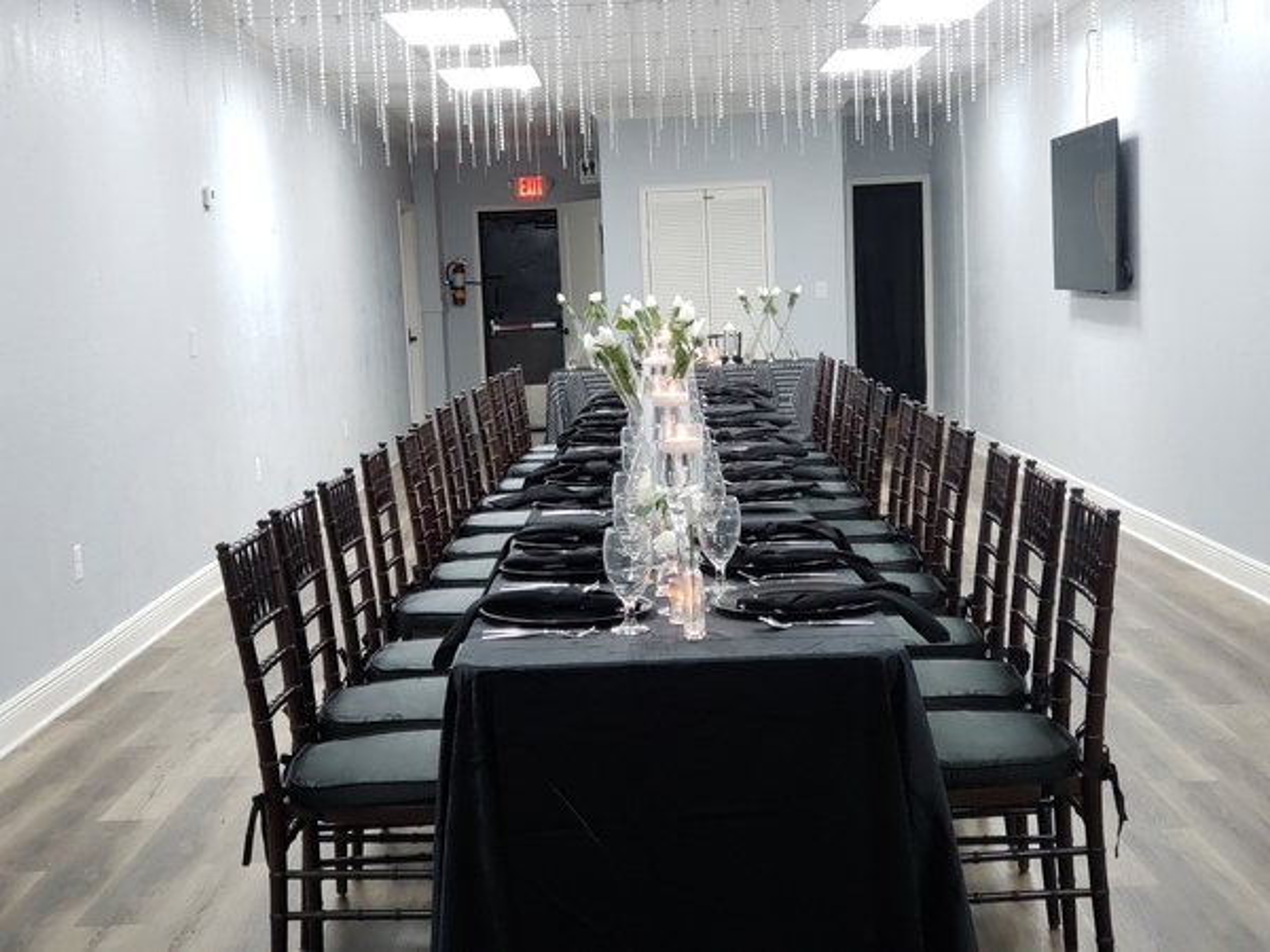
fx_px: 1908
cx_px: 635
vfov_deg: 28.0
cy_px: 476
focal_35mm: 52
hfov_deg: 36.8
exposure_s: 1/30
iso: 160
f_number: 2.4
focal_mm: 6
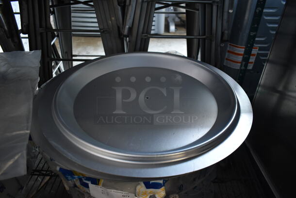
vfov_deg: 48.0
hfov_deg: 67.3
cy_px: 99
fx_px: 222
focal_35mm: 27
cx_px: 148
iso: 900
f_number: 3.5
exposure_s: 1/30
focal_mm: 18
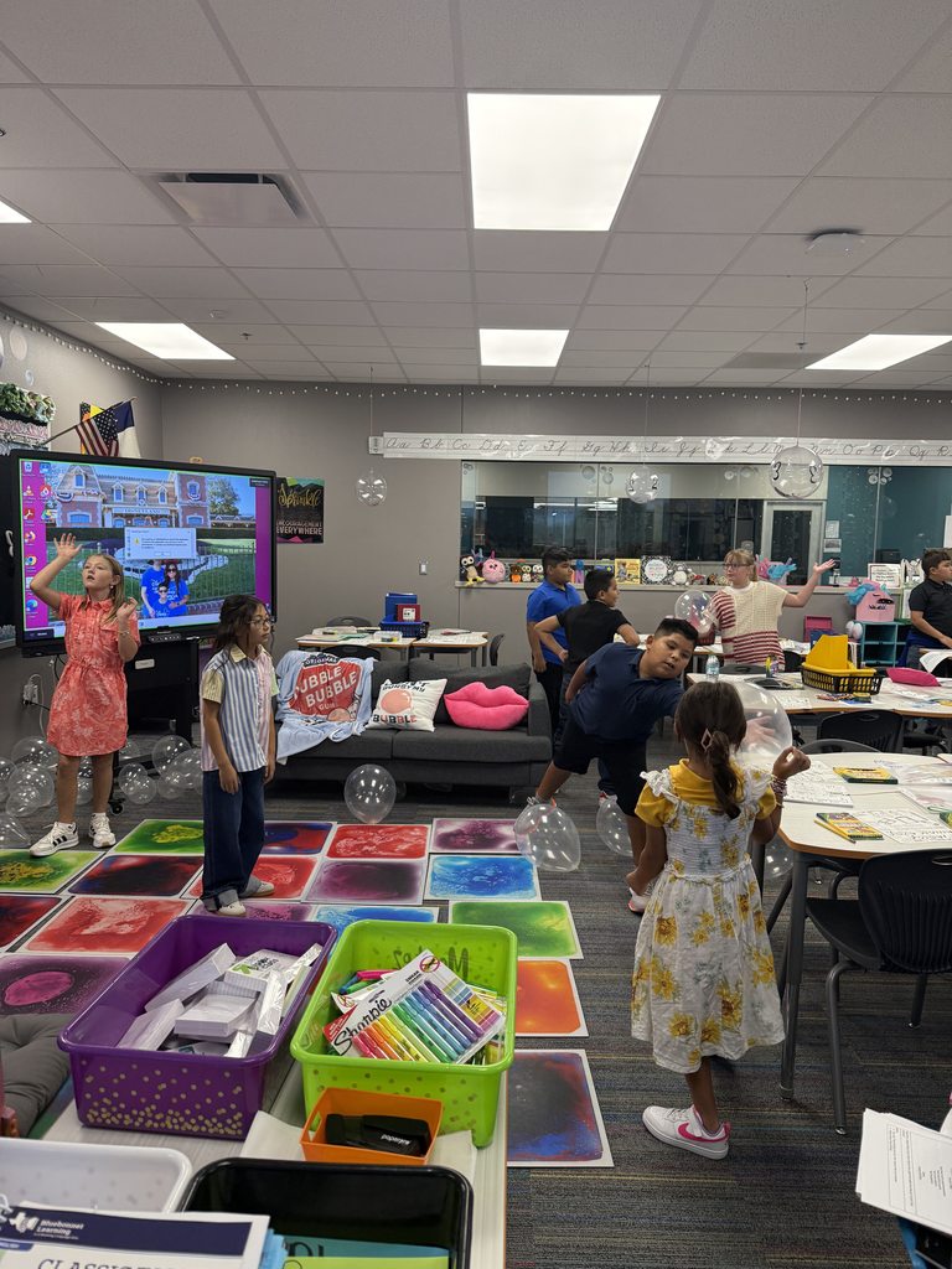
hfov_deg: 56.8
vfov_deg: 71.6
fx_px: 880
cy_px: 634
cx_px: 476
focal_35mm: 24
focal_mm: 6.76
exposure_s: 1/192
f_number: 1.78
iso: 200
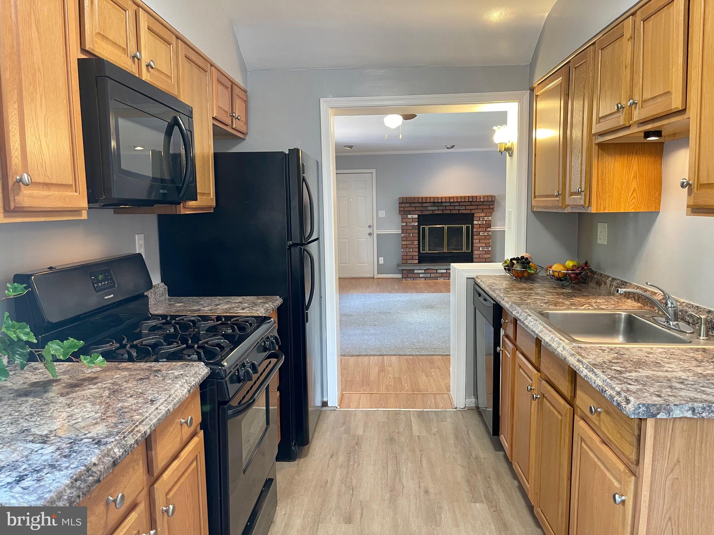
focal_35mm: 26
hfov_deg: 67.3
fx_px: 536
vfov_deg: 53.1
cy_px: 268
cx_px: 357
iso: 160
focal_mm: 5.1
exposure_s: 1/60
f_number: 1.6
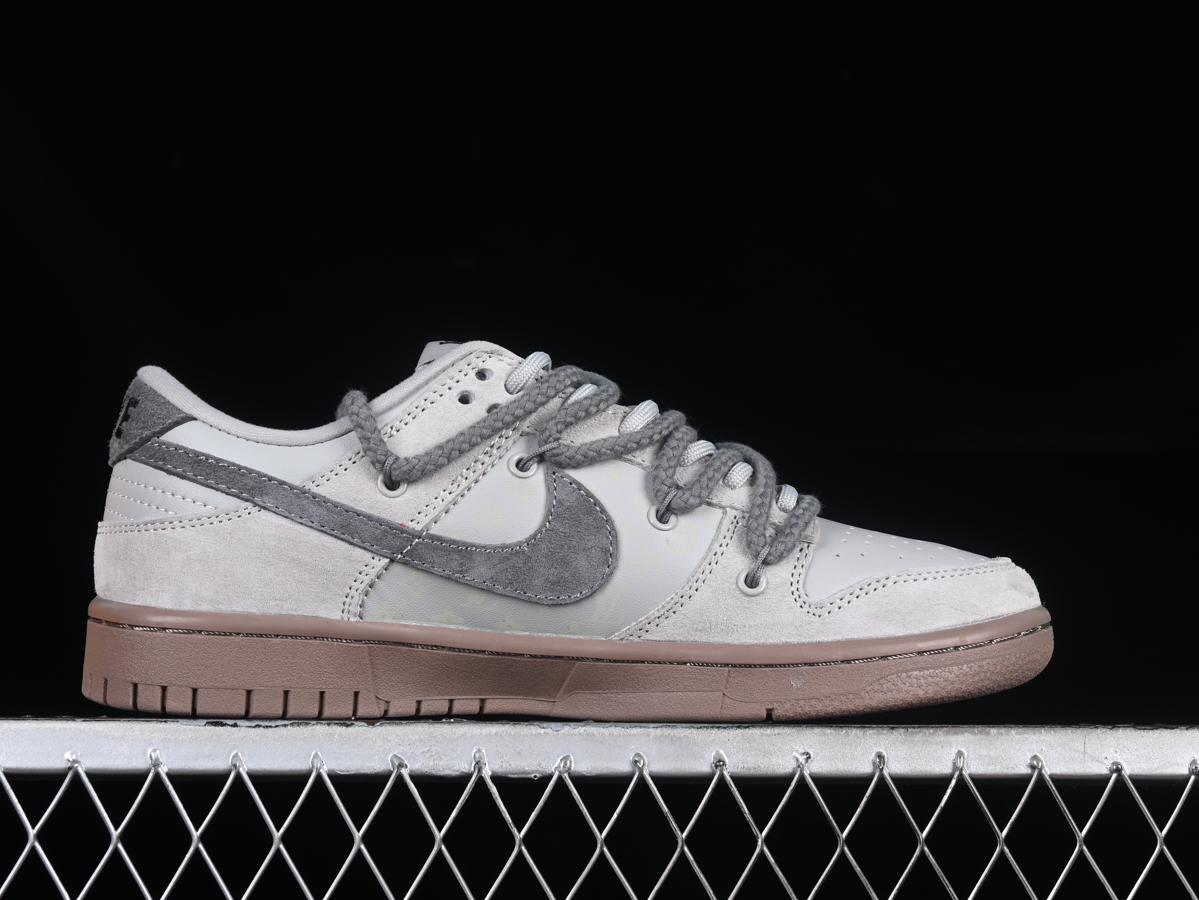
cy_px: 450
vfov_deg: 18.0
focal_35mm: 82
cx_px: 542
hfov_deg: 23.8
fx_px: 2840
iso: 160
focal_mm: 50
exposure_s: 1/80
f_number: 8
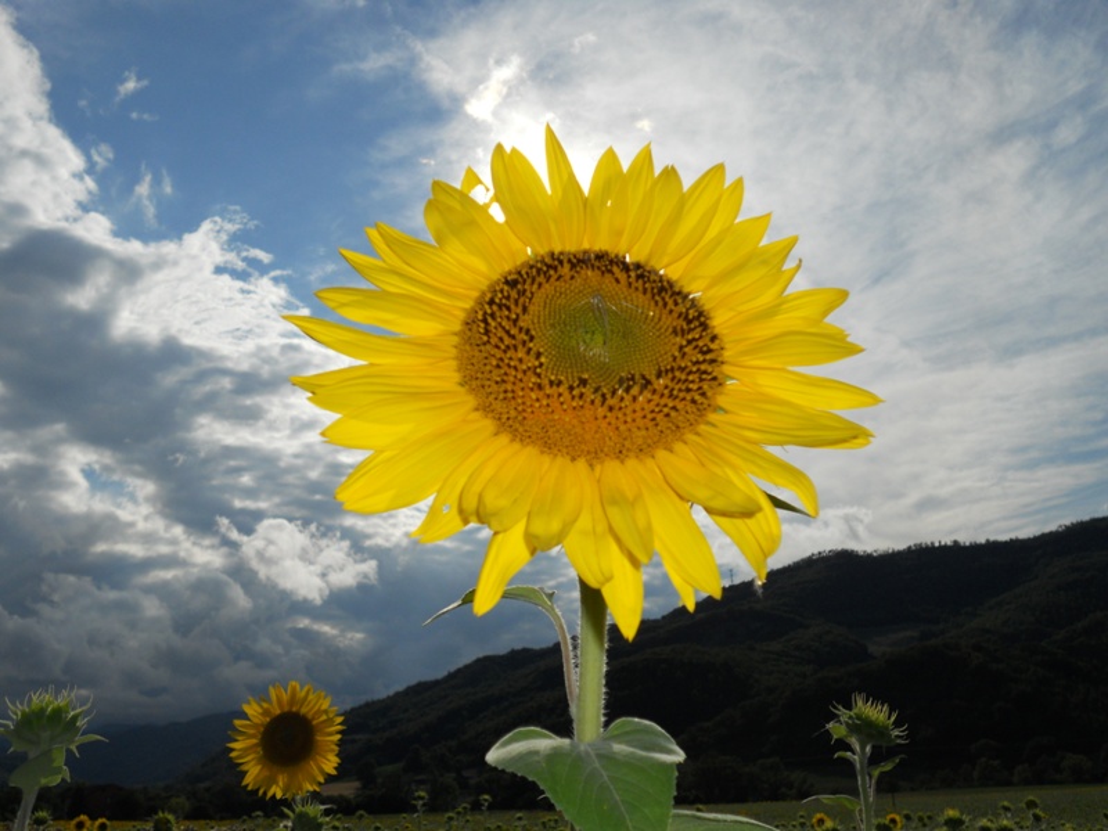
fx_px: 1216
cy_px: 416
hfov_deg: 49.0
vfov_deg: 37.7
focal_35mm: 38
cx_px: 554
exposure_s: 1/640
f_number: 9.8
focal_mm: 6.9
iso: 80
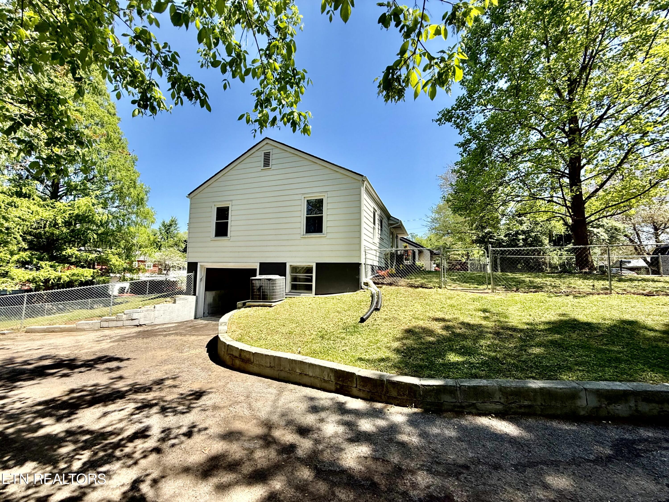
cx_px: 334
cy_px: 251
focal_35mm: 14
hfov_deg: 102.1
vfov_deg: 85.7
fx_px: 271
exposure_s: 1/1259
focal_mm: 2.22
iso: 50
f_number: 2.2
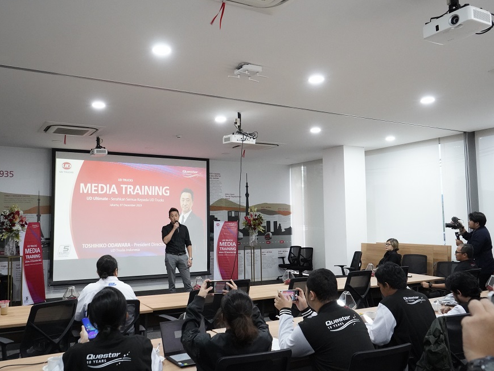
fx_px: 442
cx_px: 211
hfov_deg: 58.1
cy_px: 187
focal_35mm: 31
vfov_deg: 45.4
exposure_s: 1/125
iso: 12800
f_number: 8
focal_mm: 28
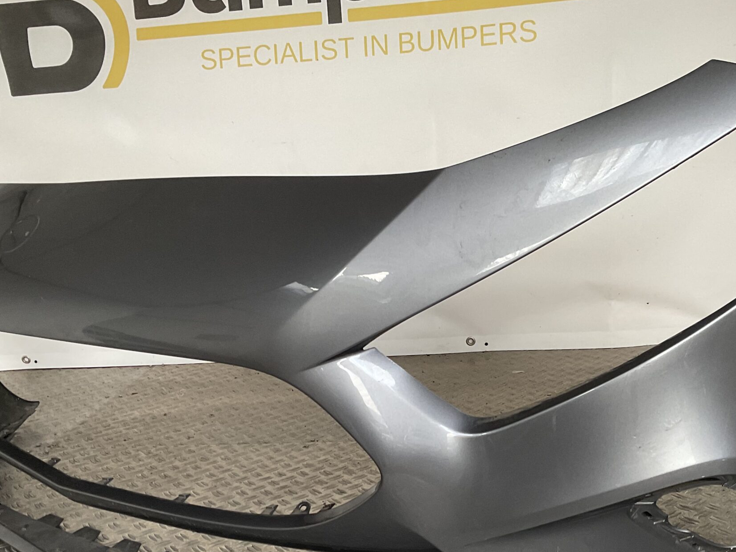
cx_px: 428
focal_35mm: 45
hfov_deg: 42.0
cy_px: 412
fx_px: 957
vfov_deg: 31.6
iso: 64
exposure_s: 1/50
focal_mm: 3
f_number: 1.8
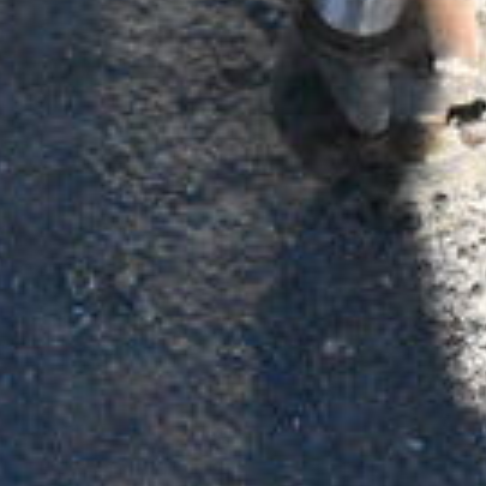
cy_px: -833
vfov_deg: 8.8
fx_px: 2748
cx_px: -212
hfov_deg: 9.8
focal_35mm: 173
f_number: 16
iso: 6400
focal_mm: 20
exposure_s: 1/800
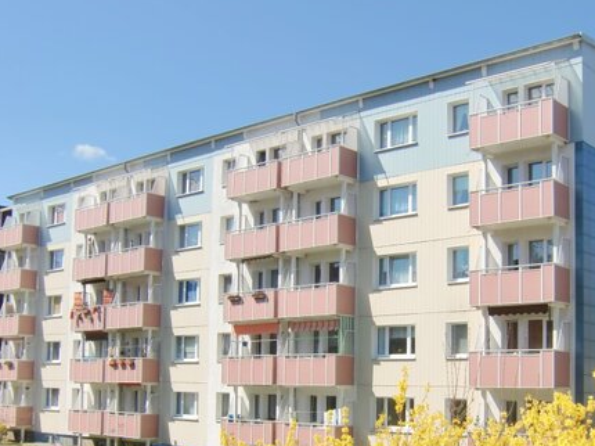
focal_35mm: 45
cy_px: 339
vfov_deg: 31.5
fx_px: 773
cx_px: 348
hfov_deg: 42.0
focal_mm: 5.2
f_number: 7.9
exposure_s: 1/250
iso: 64
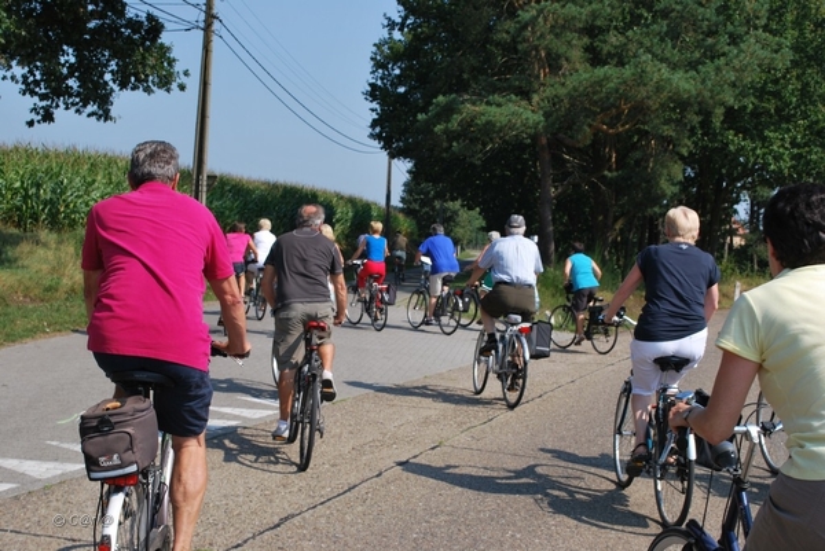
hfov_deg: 41.1
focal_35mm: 48
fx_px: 1101
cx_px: 412
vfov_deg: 28.1
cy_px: 276
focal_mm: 32
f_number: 7.1
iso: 100
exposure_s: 1/200
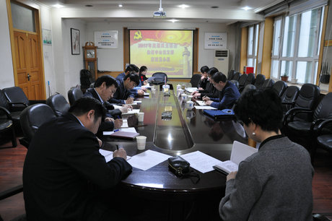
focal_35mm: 27
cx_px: 166
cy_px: 110
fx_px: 249
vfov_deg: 47.9
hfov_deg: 67.4
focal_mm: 18
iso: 900
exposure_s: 1/30
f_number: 3.5
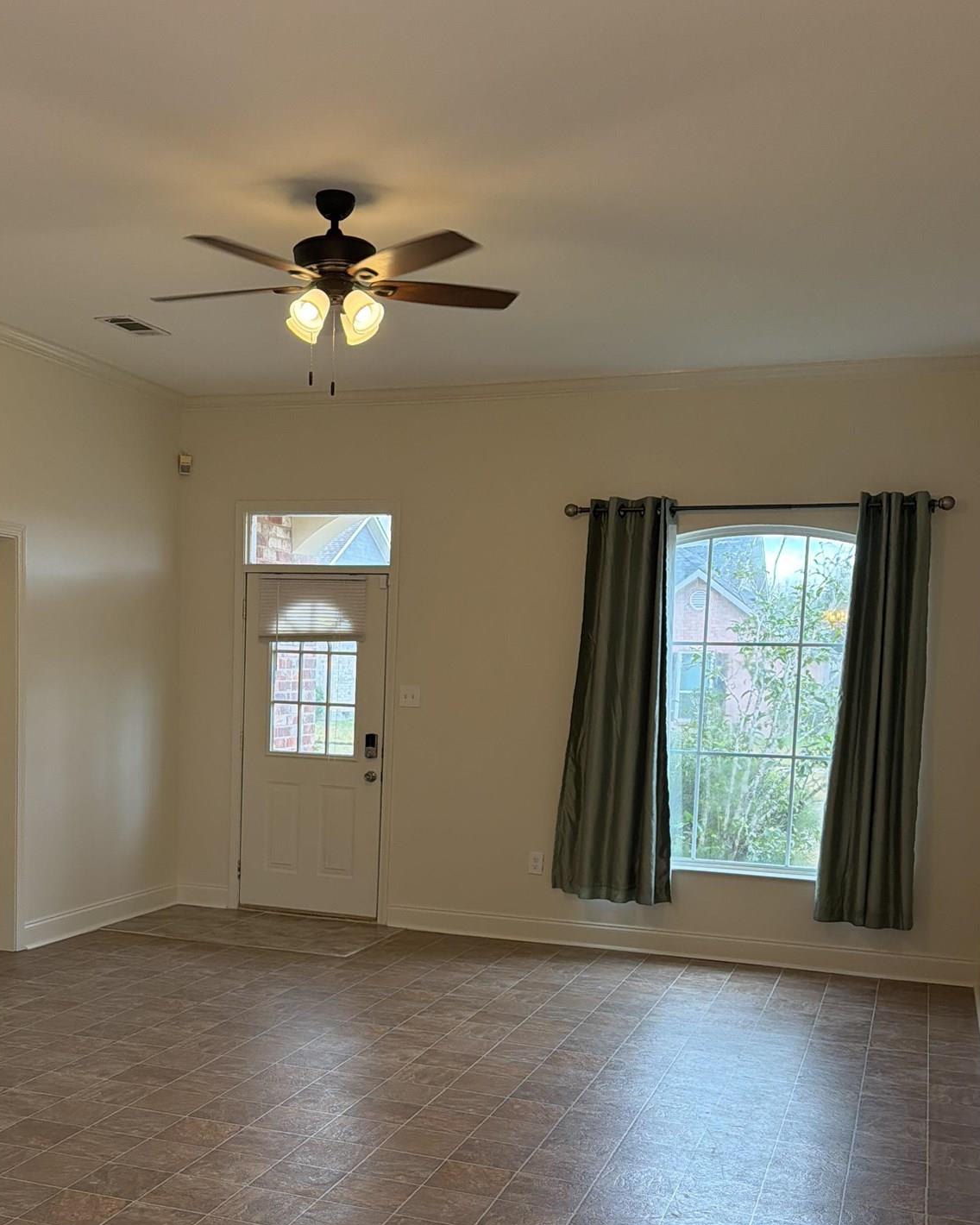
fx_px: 1378
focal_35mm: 38
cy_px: 800
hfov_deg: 39.0
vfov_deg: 47.3
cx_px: 380
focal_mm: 6.76
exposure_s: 1/217
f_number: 1.78
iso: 200
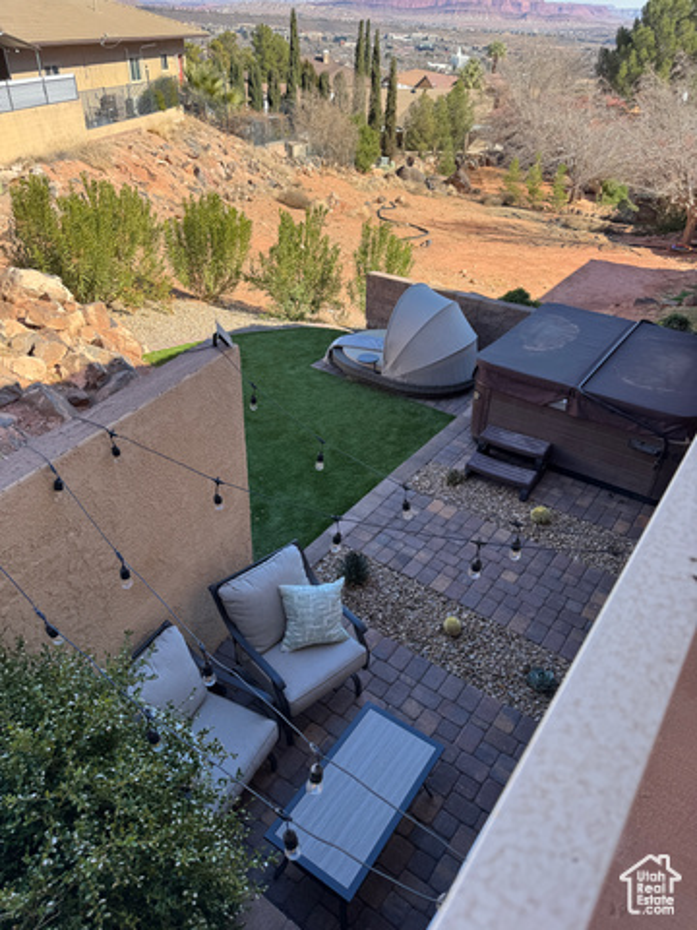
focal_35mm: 24
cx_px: 348
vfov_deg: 71.6
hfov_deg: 56.8
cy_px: 465
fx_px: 644
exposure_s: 1/1172
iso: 80
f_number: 1.78
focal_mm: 6.76
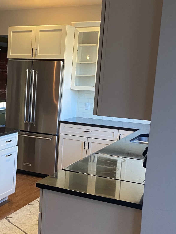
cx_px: -2
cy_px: 126
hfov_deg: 25.2
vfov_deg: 34.9
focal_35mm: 55
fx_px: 373
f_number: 1.8
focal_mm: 4.25
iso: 160
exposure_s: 1/60
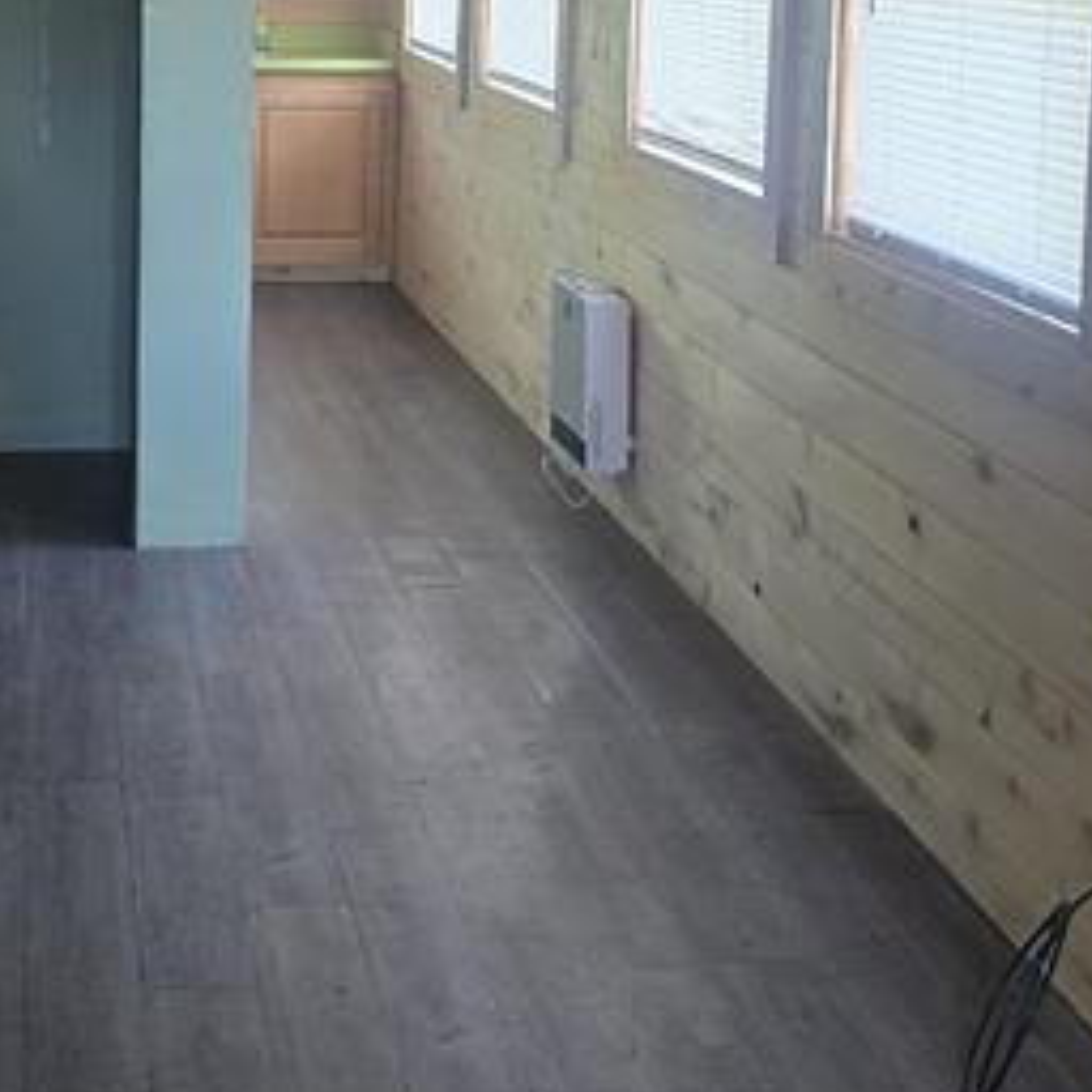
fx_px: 2177
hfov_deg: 27.9
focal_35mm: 61
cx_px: 324
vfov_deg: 27.2
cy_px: 128
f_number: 1.7
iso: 640
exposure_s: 1/120
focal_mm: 6.3
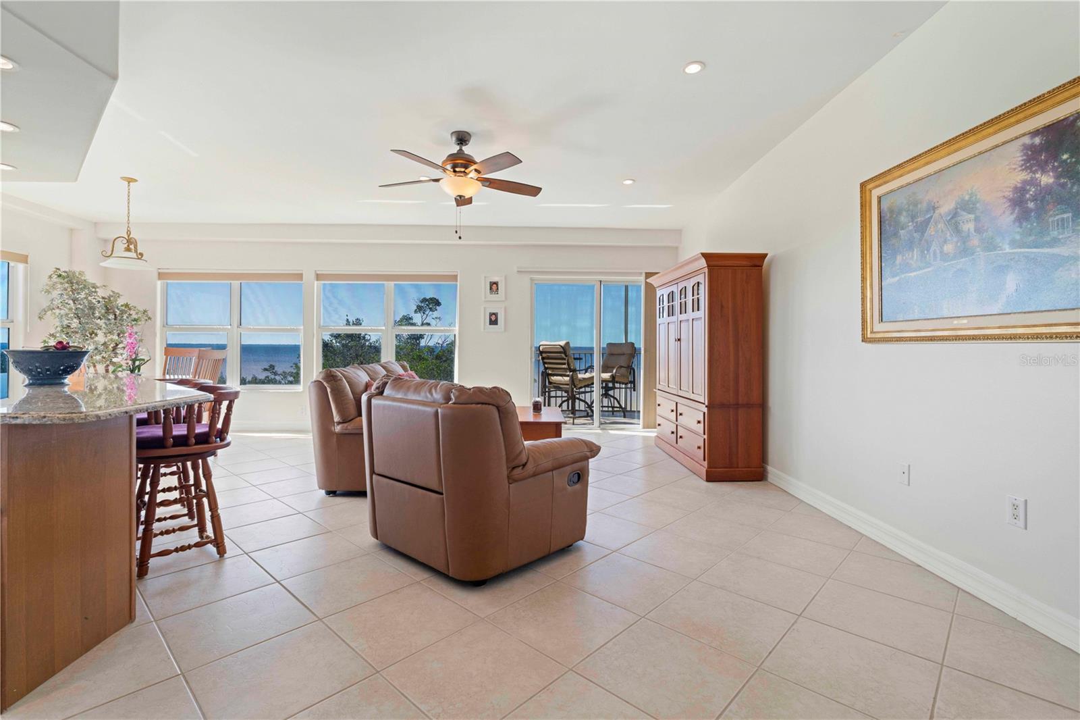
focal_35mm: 16
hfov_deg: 96.7
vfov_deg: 73.7
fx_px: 480
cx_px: 540
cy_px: 360
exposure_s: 1/6
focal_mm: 16
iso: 400
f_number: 8
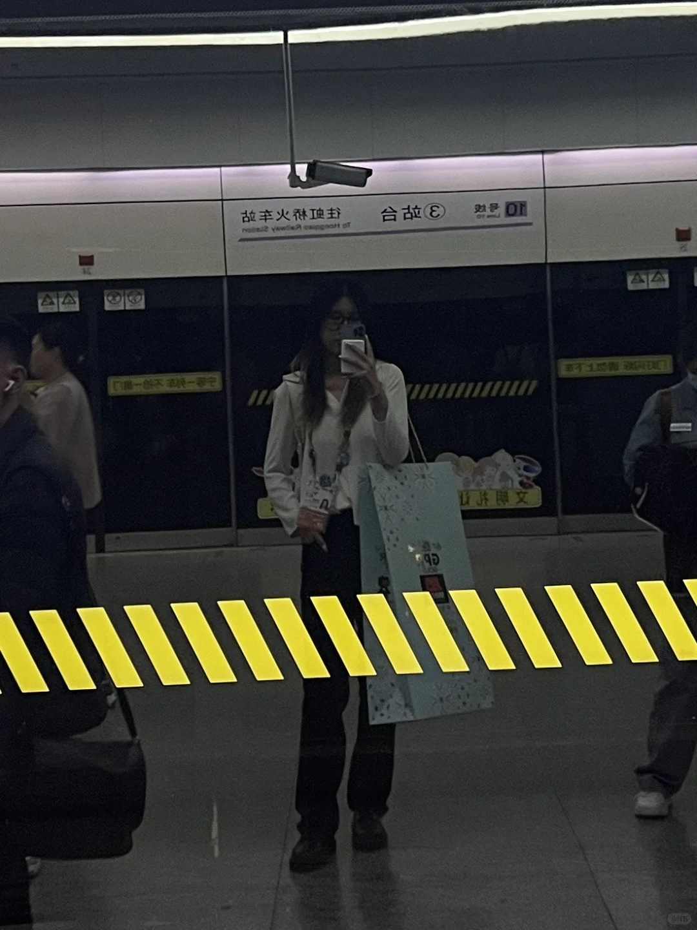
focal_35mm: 26
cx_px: 348
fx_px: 698
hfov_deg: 53.1
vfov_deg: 67.3
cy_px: 465
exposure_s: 1/50
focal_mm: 5.7
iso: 160
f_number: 1.5
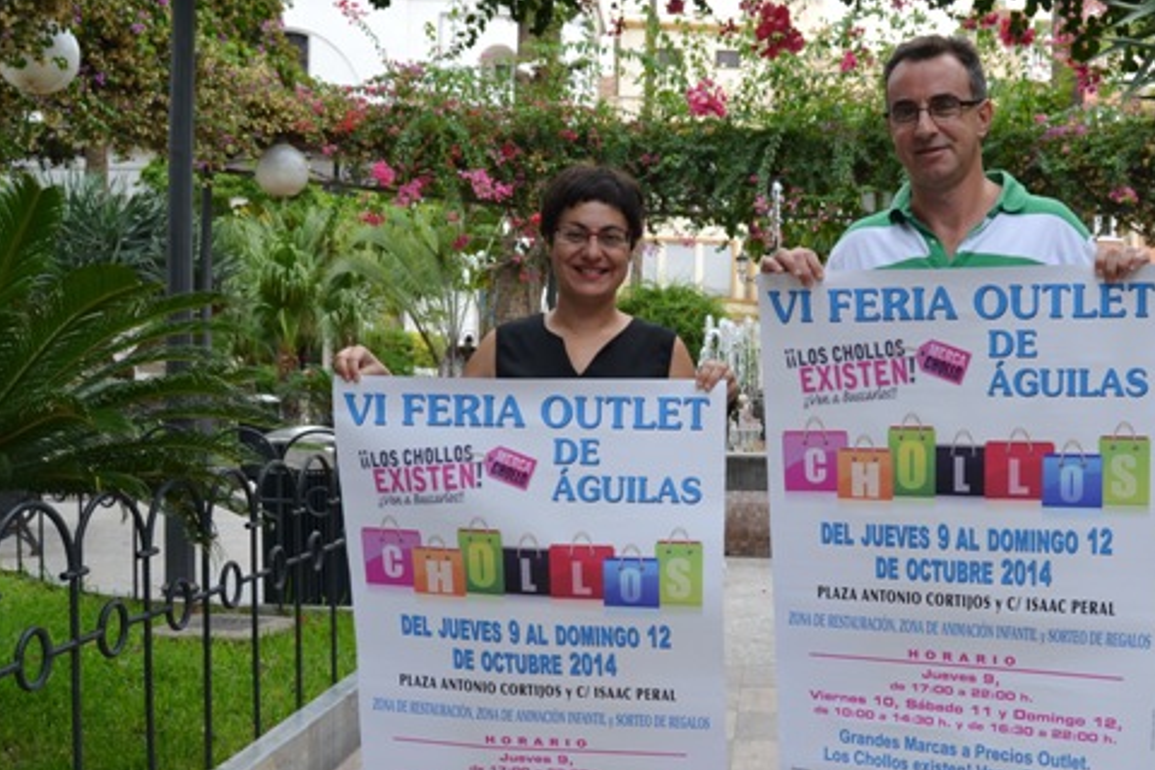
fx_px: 1412
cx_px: 751
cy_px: 475
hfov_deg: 44.0
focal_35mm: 44
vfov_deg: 30.4
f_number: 5.6
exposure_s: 1/125
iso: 220
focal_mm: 22
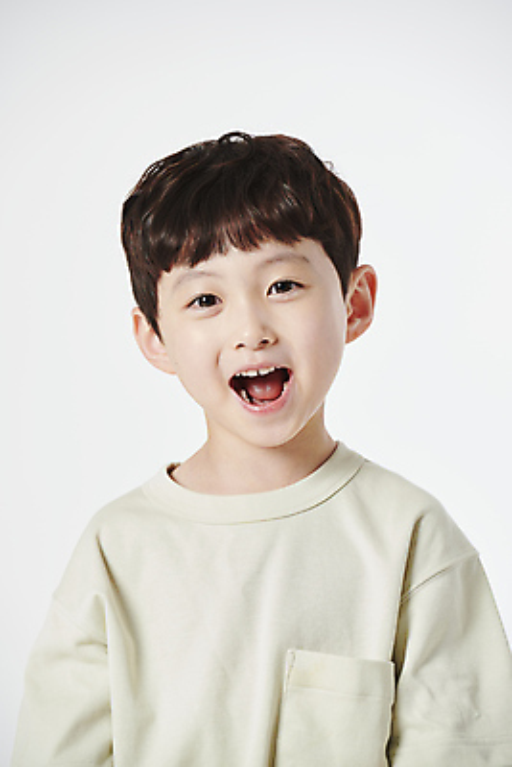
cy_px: 384
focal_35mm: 200
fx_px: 4263
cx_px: 256
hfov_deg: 6.9
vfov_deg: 10.3
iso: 31
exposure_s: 1/125
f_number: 6.3
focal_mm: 200
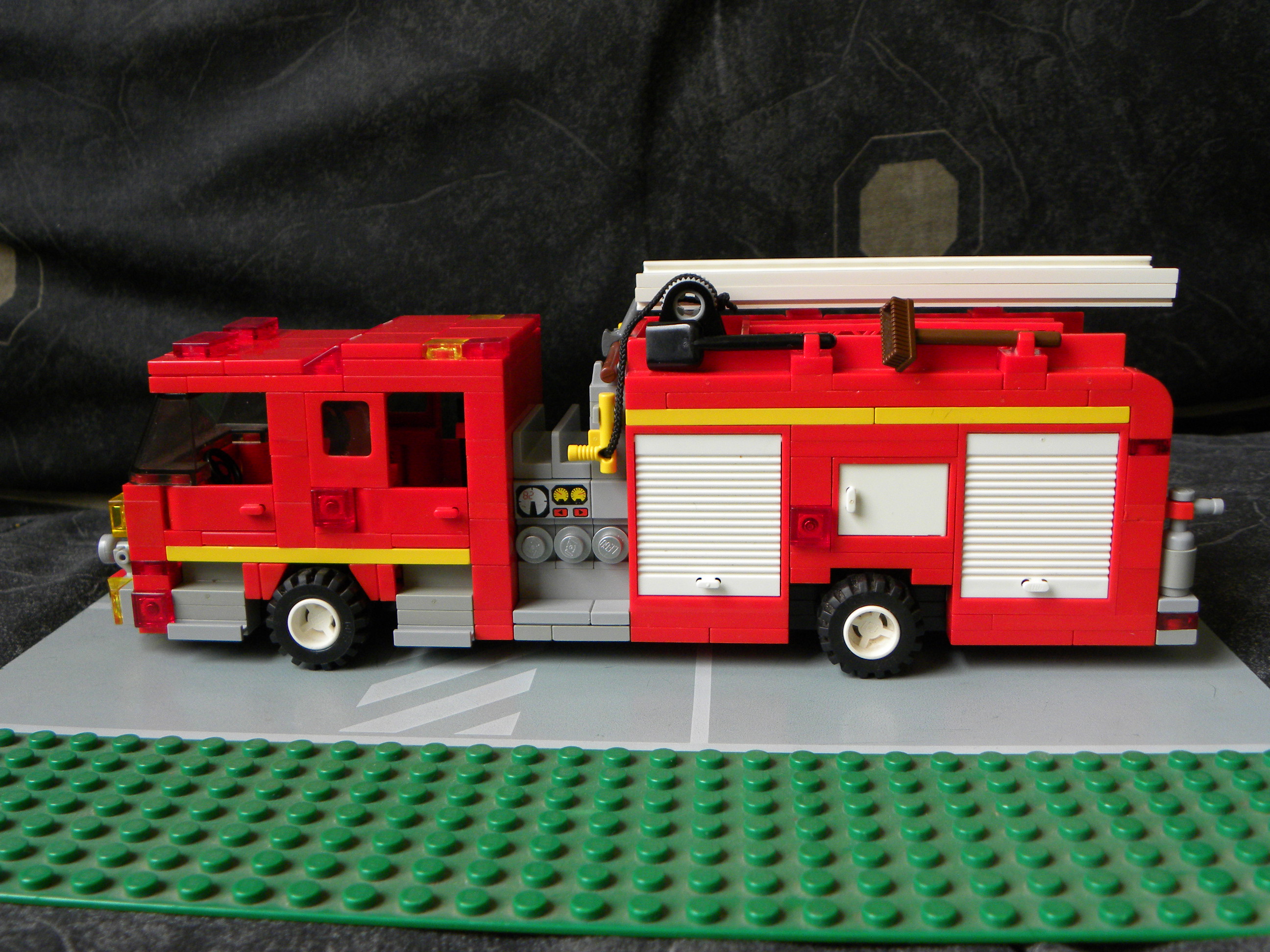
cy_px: 476
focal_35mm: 37
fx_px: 1357
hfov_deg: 50.1
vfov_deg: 38.7
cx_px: 635
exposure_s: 1/80
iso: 146
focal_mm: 6.6
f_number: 3.2
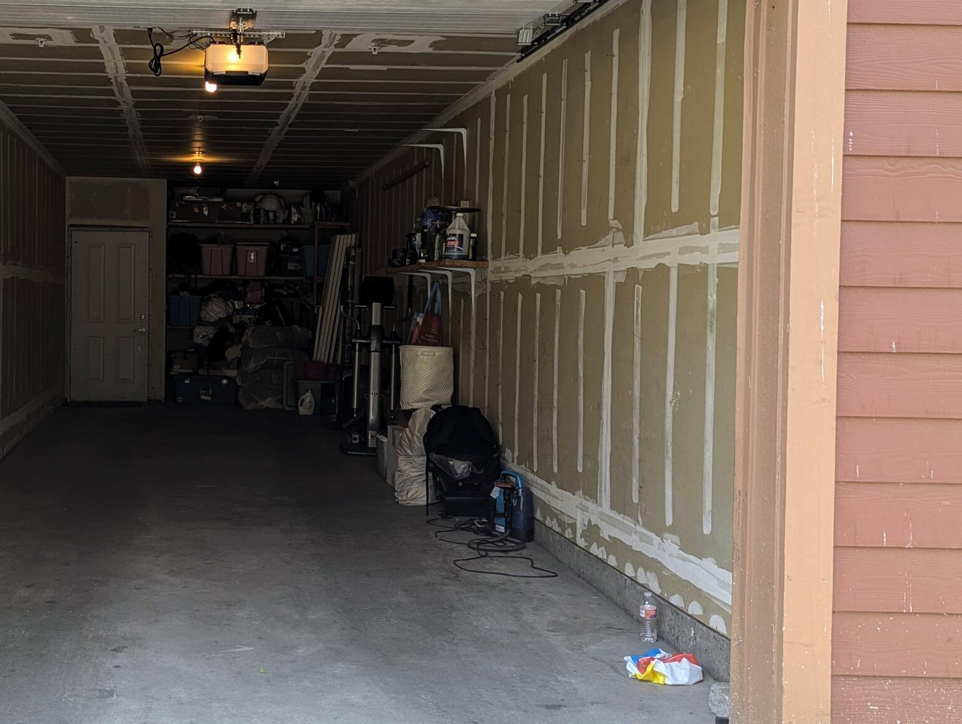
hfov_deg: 39.4
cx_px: 257
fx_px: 1308
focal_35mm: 47
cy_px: 354
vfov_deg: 30.9
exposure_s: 1/138
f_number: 1.85
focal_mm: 6.81
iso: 38
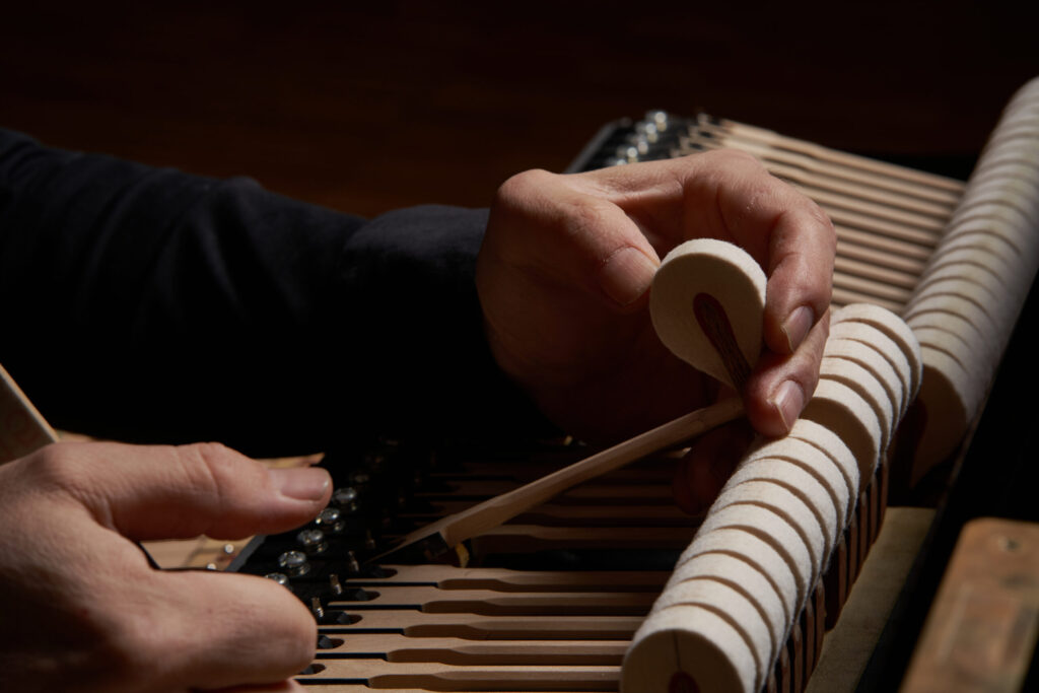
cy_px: 346
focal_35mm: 85
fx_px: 2453
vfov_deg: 16.1
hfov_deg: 23.9
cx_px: 520
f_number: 11
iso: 100
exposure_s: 1/125
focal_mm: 85
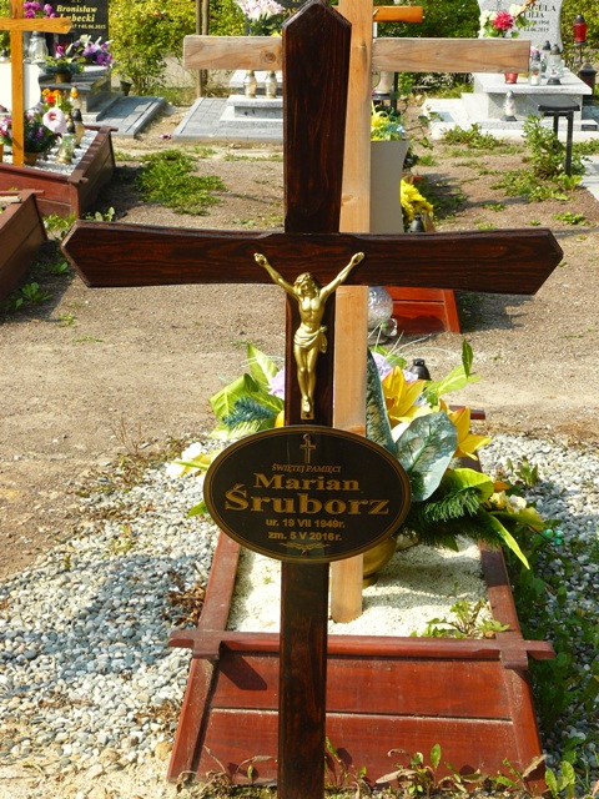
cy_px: 400
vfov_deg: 25.3
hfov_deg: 19.1
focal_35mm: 77
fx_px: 1777
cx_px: 300
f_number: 5.6
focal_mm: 12.9
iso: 100
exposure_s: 1/200
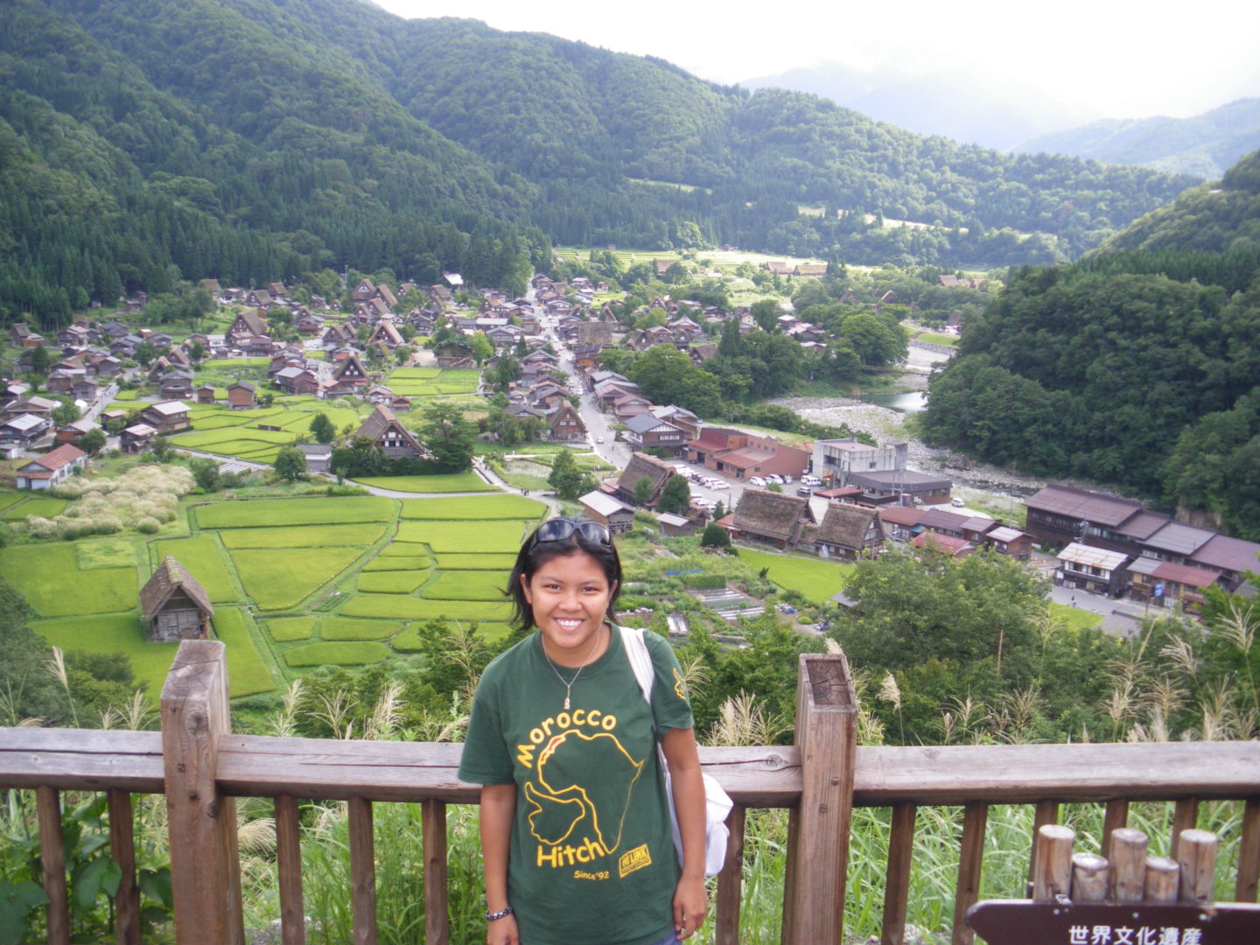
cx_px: 630
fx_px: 1310
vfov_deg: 39.7
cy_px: 472
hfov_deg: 51.4
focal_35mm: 36
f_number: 3.5
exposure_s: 1/125
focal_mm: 6.3
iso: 100
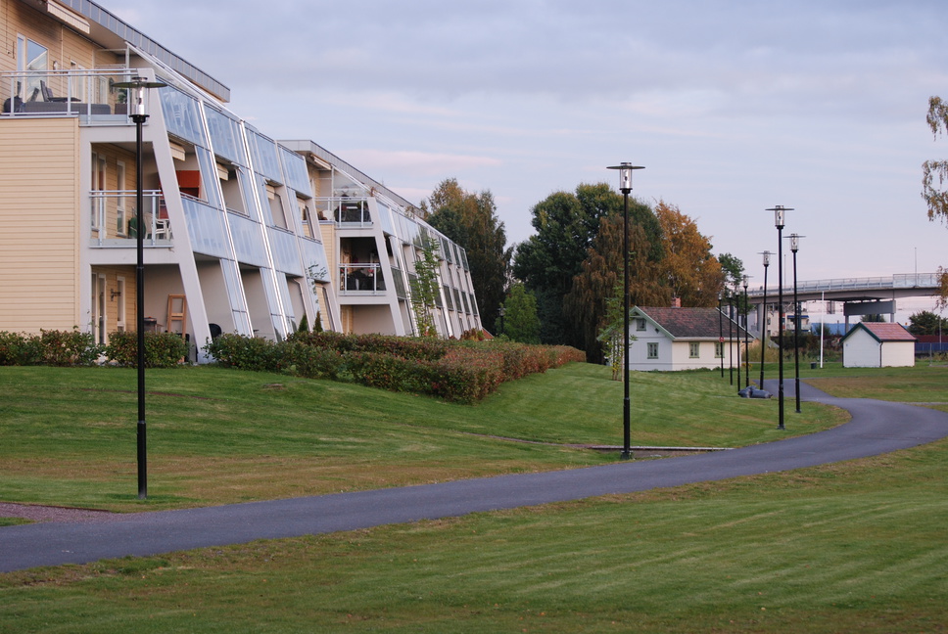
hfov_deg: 19.4
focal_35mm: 105
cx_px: 474
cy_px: 317
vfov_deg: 13.1
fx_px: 2768
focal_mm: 70
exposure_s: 1/125
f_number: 4.5
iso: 320
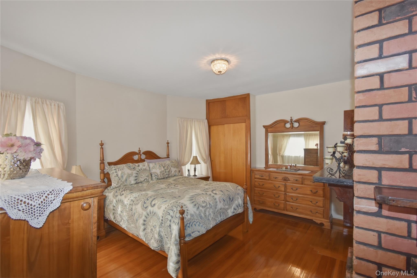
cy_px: 139
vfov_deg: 77.3
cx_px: 208
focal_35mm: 15
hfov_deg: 100.4
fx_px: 174
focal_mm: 10
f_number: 4.5
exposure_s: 1/60
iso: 320
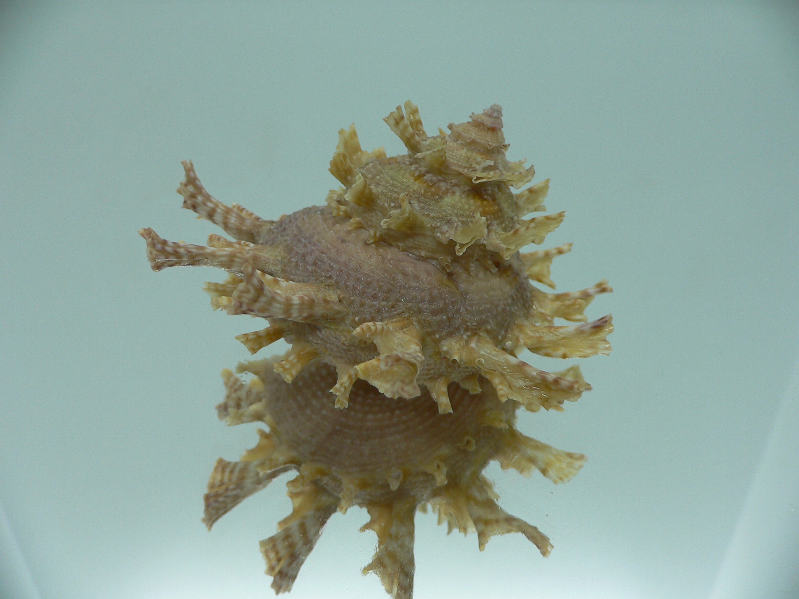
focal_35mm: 35
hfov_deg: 52.6
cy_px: 300
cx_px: 400
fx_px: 808
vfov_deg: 40.7
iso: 80
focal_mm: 4.6
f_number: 2.8
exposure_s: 1/60
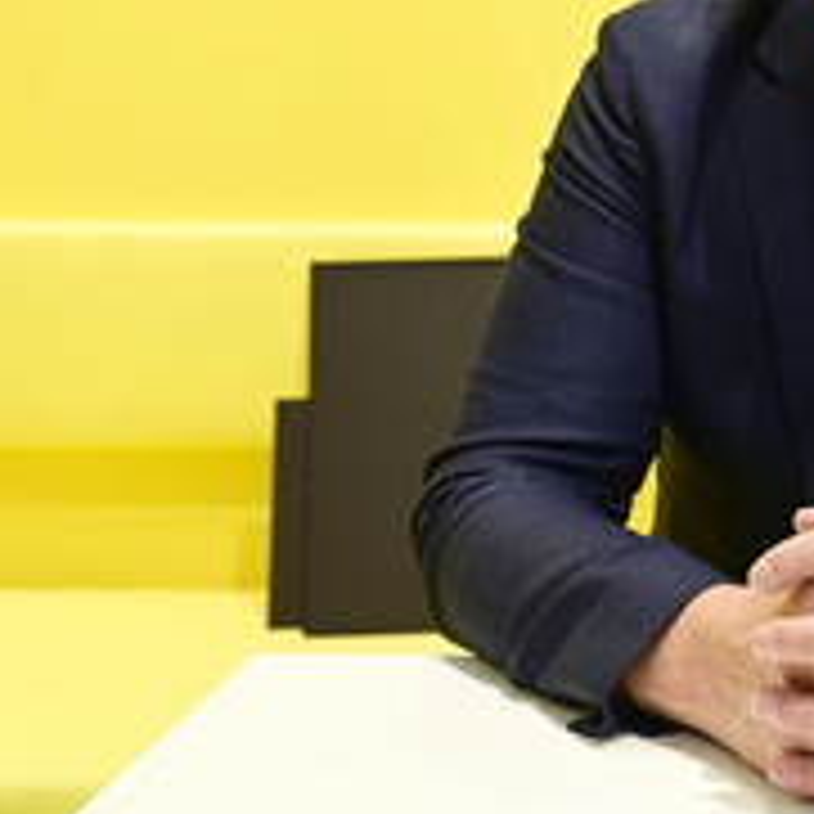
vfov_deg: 23.6
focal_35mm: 72
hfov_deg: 22.4
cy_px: 166
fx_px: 1916
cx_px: 933
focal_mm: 34
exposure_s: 1/250
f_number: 4.5
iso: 1000
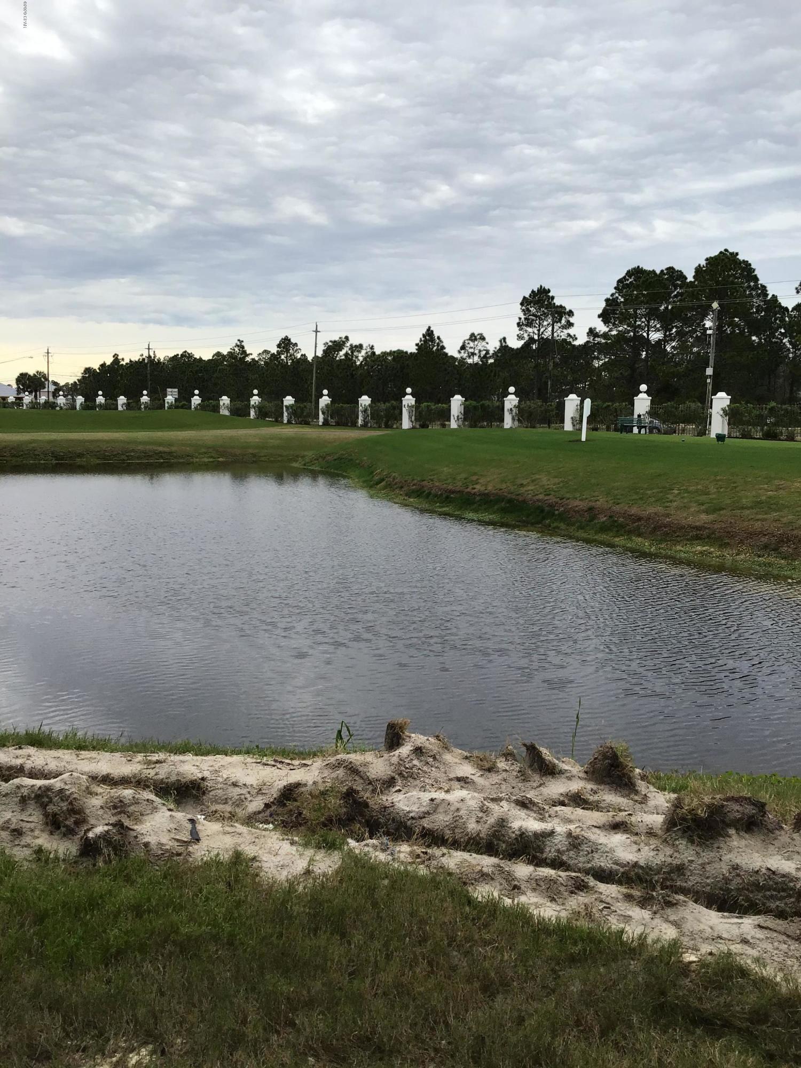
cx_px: 400
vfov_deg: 58.4
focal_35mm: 31
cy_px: 534
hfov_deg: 45.4
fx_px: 956
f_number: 2.4
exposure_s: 1/420
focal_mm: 3.3
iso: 25
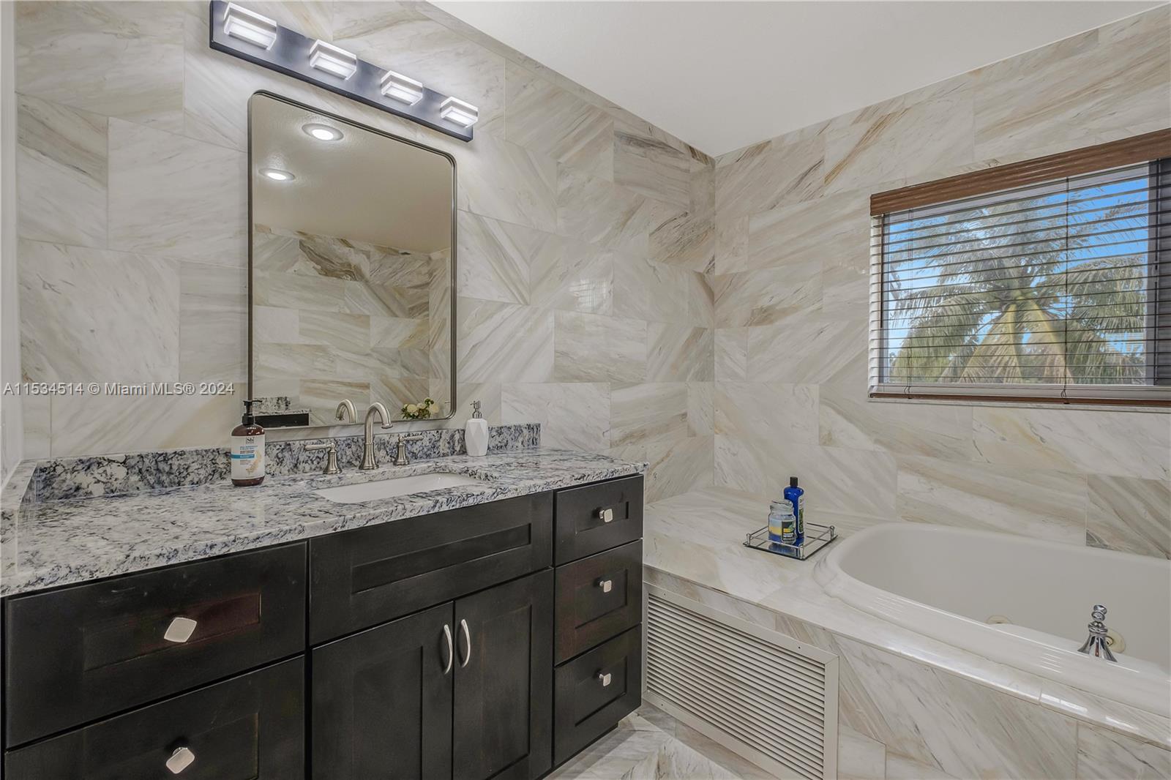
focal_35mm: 15
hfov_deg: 100.4
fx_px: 488
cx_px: 586
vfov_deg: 77.3
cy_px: 390
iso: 800
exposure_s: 1/125
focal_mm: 10
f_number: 8
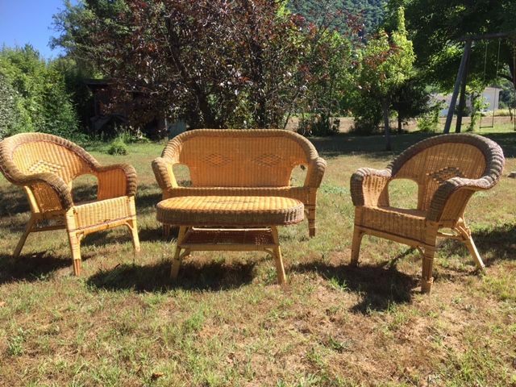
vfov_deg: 48.2
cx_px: 258
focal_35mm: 29
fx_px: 432
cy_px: 194
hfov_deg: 61.7
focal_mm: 4.15
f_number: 2.2
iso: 25
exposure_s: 1/668
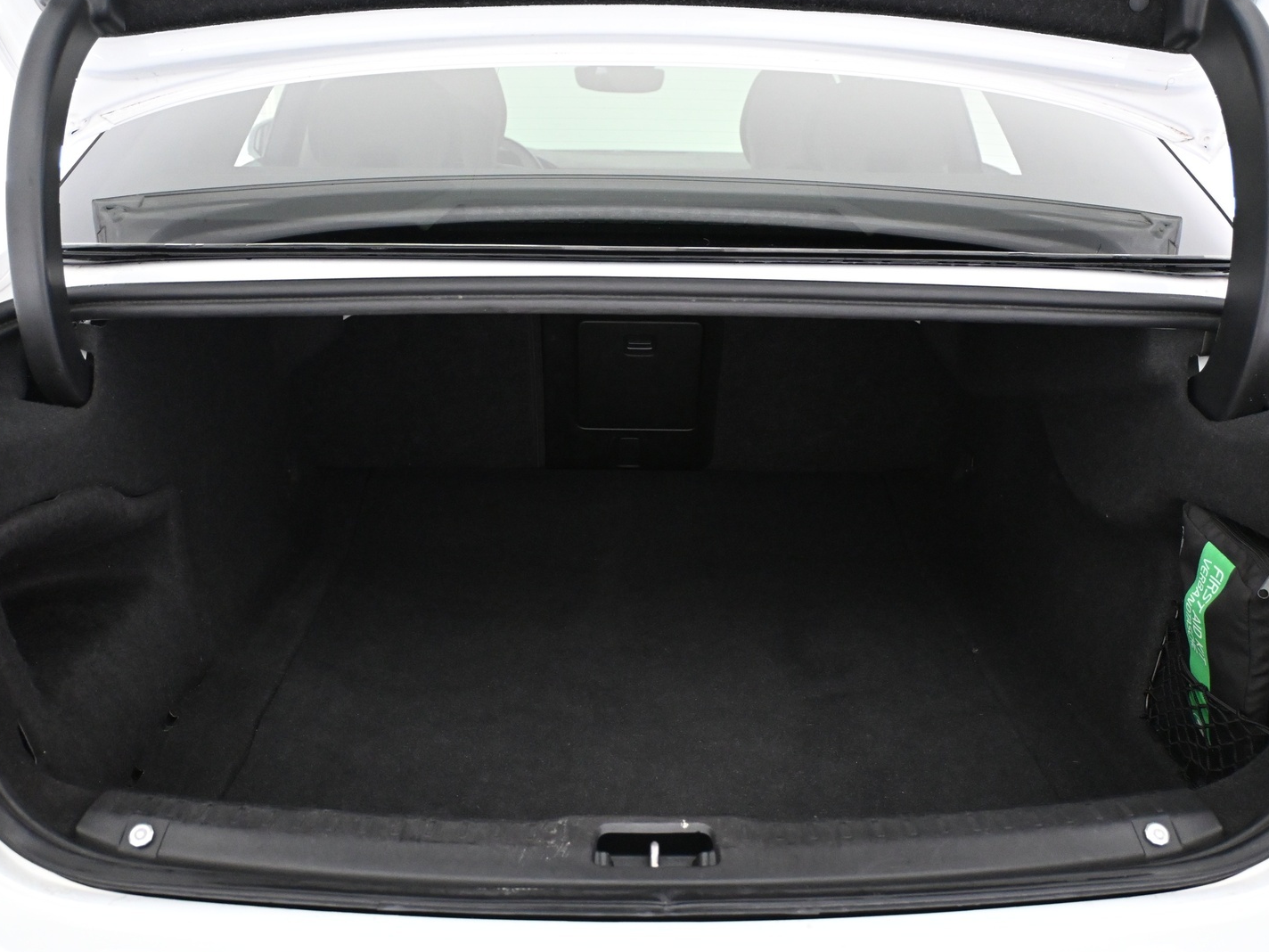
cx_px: 639
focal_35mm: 35
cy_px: 477
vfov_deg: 40.4
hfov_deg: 52.3
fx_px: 1293
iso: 4000
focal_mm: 21.5
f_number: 4
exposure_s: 1/60
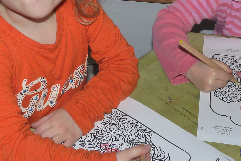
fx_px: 482
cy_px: 44
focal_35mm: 72
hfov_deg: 28.0
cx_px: 138
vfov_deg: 18.8
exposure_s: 1/60
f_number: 2.8
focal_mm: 4.8
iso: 160
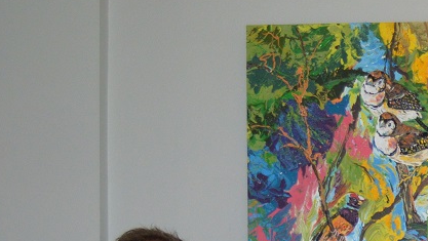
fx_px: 1328
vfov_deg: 9.7
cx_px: 615
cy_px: 468
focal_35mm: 117
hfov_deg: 16.8
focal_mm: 22
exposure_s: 1/30
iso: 800
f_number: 3.8
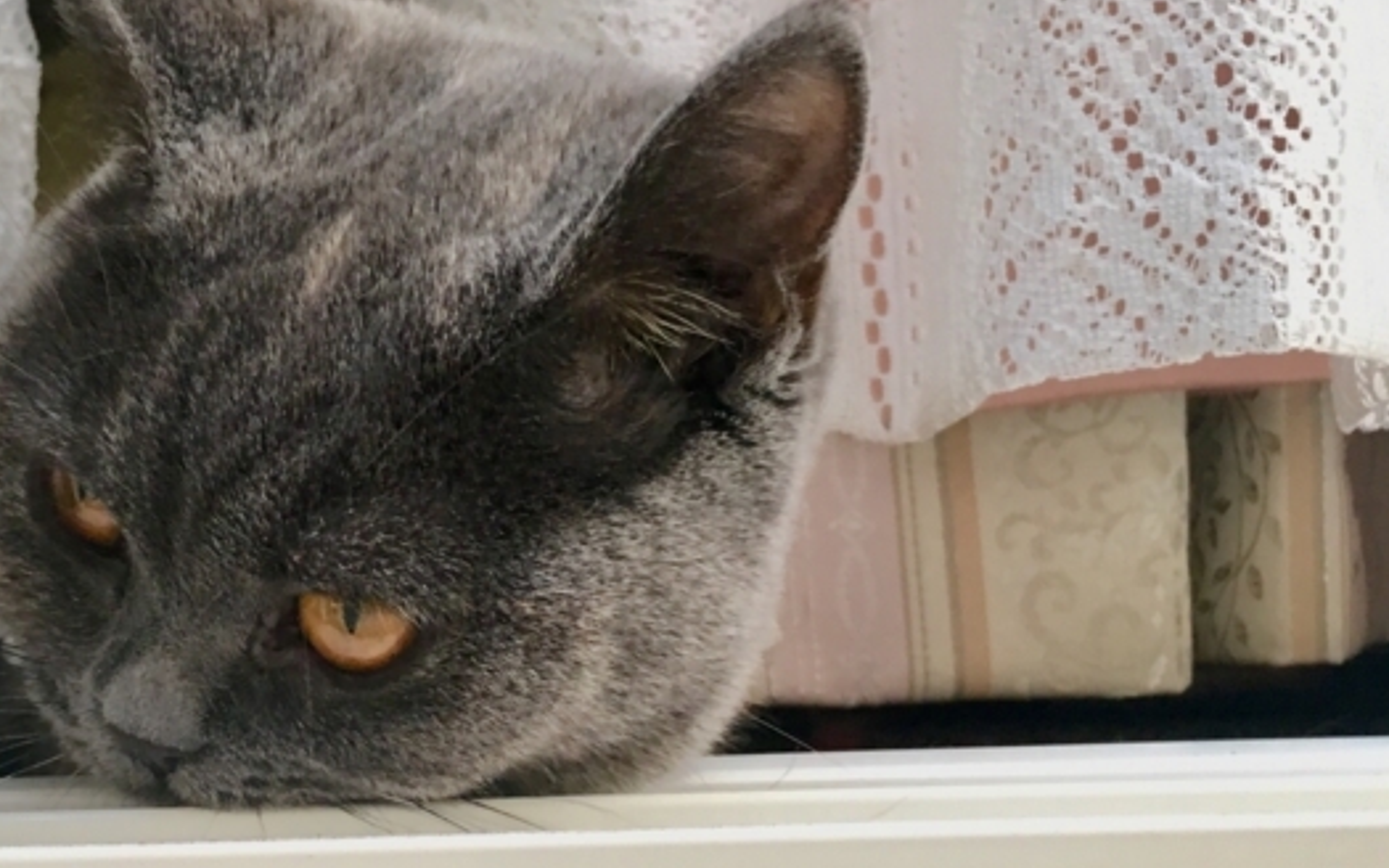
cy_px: 635
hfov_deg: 33.2
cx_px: 315
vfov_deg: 21.5
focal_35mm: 60
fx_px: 2271
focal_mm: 4.15
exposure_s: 1/30
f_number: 2.2
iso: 80
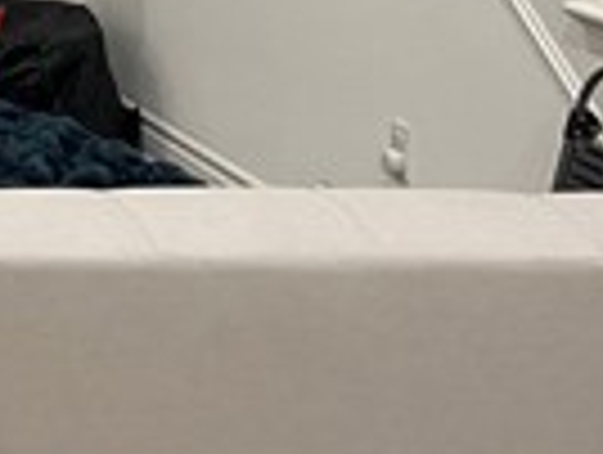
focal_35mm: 124
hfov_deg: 13.9
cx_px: -526
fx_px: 2164
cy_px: -494
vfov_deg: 10.8
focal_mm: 5.7
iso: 160
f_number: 1.5
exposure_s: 1/60
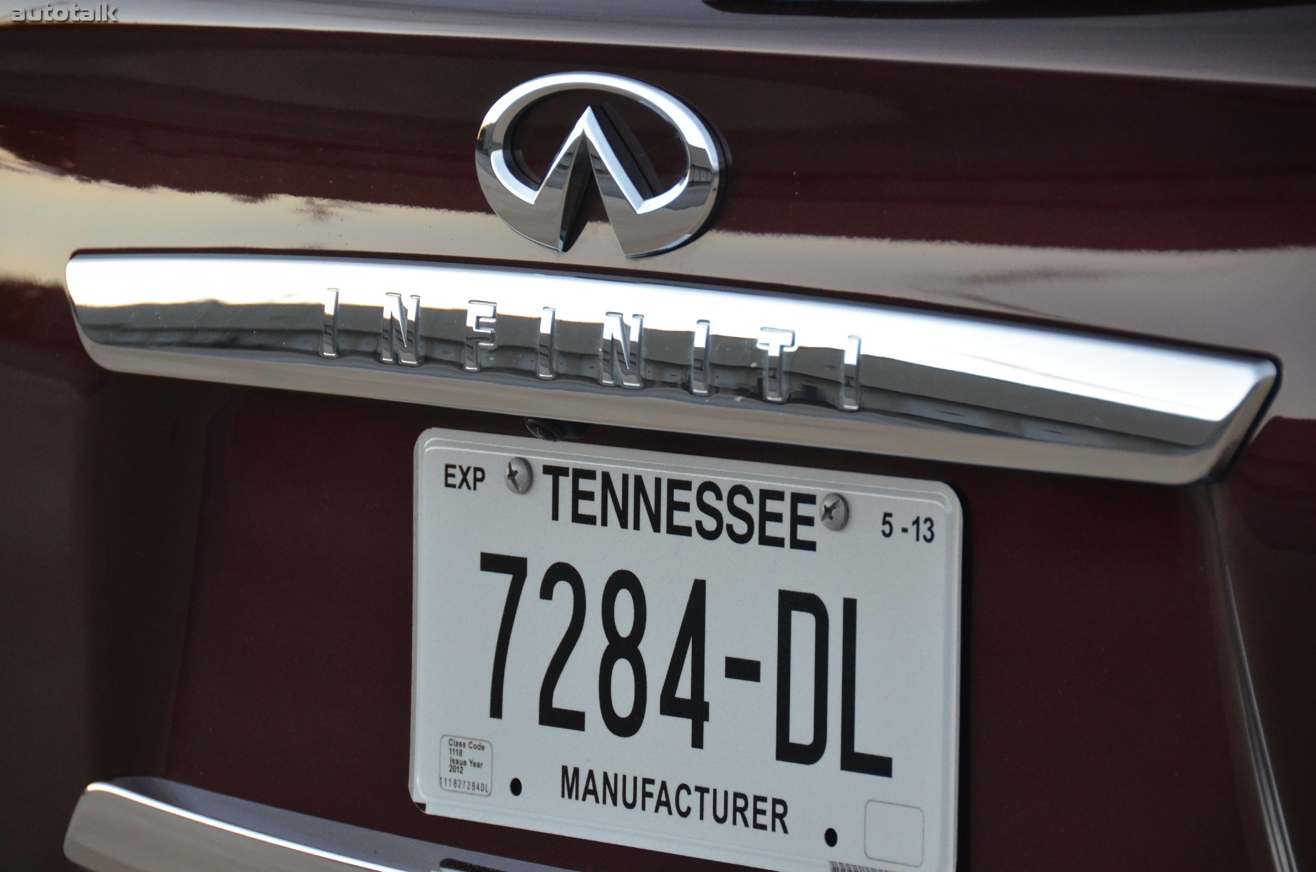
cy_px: 436
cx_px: 658
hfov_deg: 8.1
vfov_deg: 5.4
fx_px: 9303
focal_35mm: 255
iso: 1600
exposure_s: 1/125
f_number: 5.6
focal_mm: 170
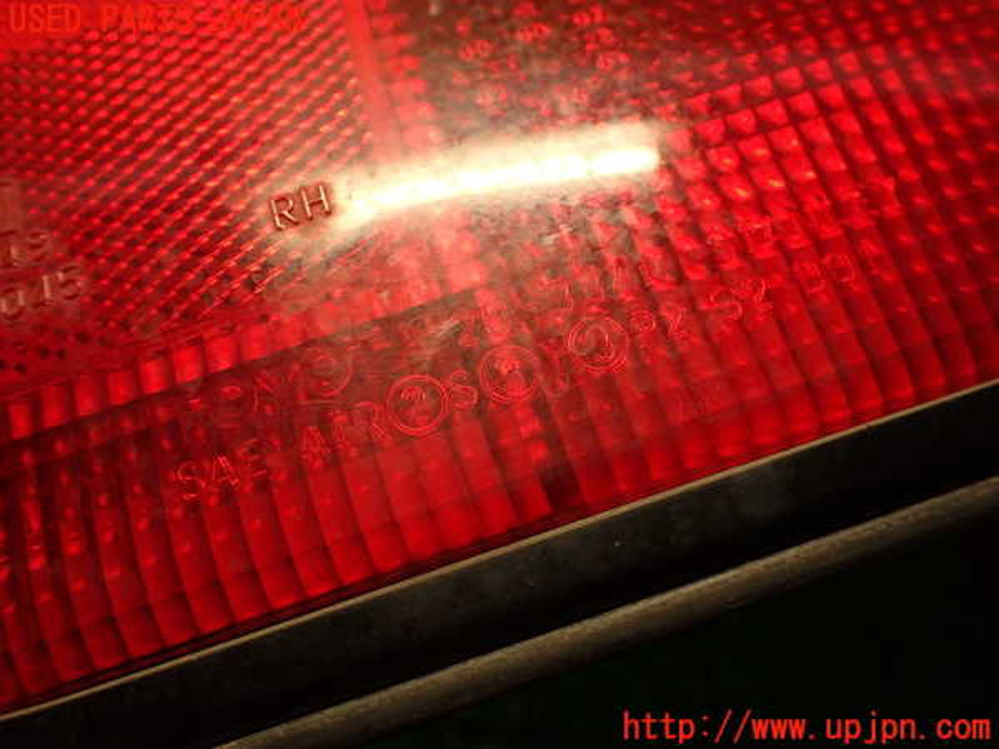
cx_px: 500
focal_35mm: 30
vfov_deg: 46.8
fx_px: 866
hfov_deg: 60.0
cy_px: 374
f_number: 2.3
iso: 250
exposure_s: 1/30
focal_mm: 5.4
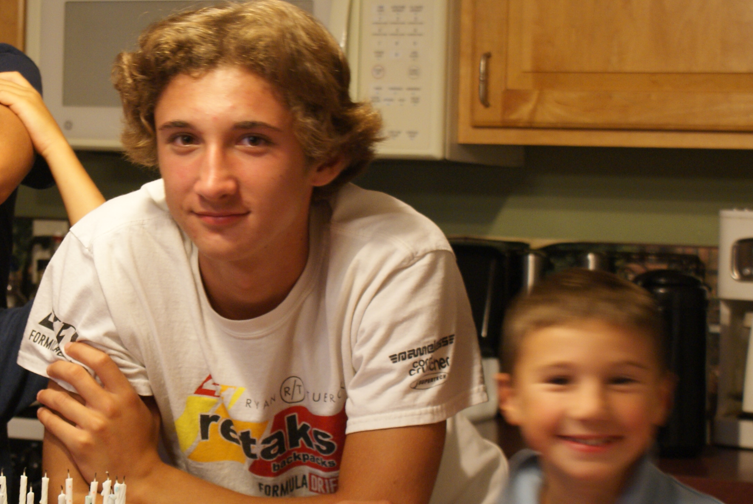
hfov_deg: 18.8
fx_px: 2241
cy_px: 229
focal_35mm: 107
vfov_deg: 12.8
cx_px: 104
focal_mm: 40
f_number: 5.6
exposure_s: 1/8
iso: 400
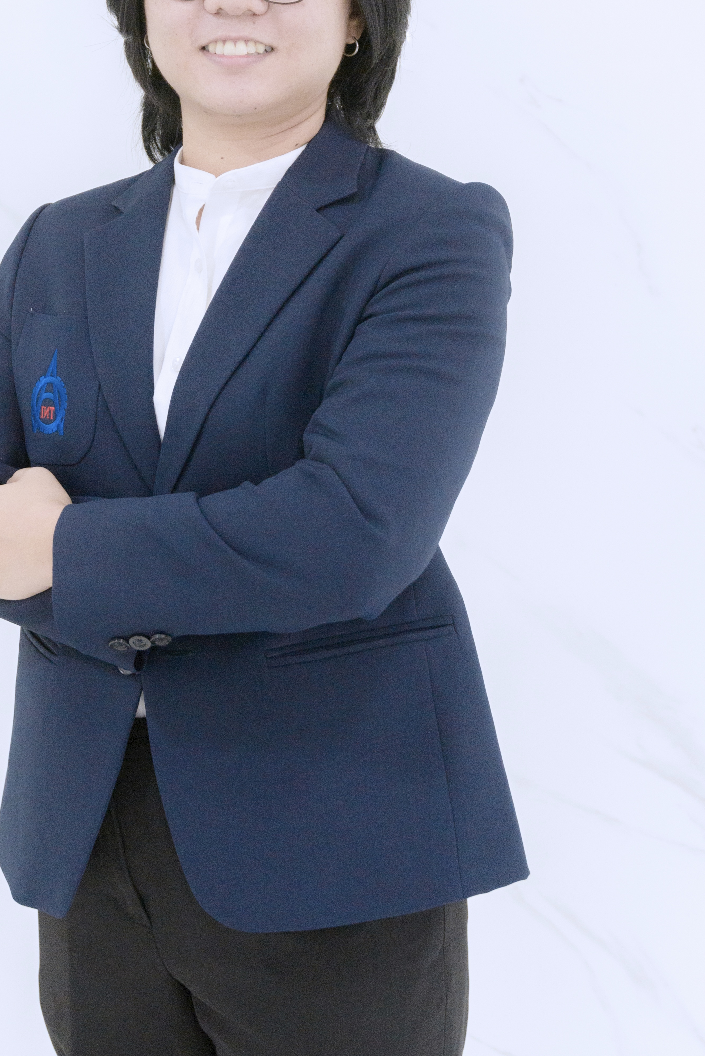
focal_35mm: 53
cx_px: 252
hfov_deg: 25.4
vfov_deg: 37.3
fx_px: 1555
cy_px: 394
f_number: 4
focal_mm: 35
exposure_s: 1/100
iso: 1000
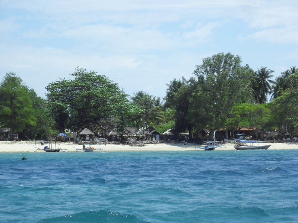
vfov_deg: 13.1
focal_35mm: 113
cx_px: 149
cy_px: 112
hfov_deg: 17.4
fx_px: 973
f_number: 5.2
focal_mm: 18.6
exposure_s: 1/640
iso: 100
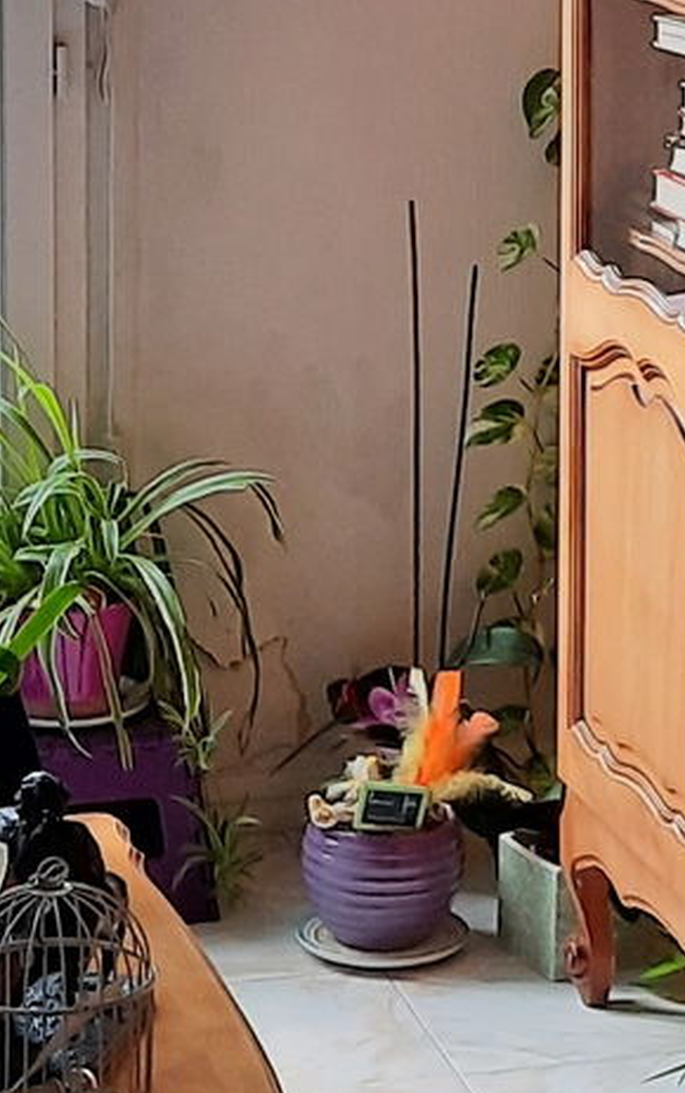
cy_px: 188
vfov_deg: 16.9
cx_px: 602
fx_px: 3638
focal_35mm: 122
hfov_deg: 10.7
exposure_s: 1/50
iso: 100
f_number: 2
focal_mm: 4.6
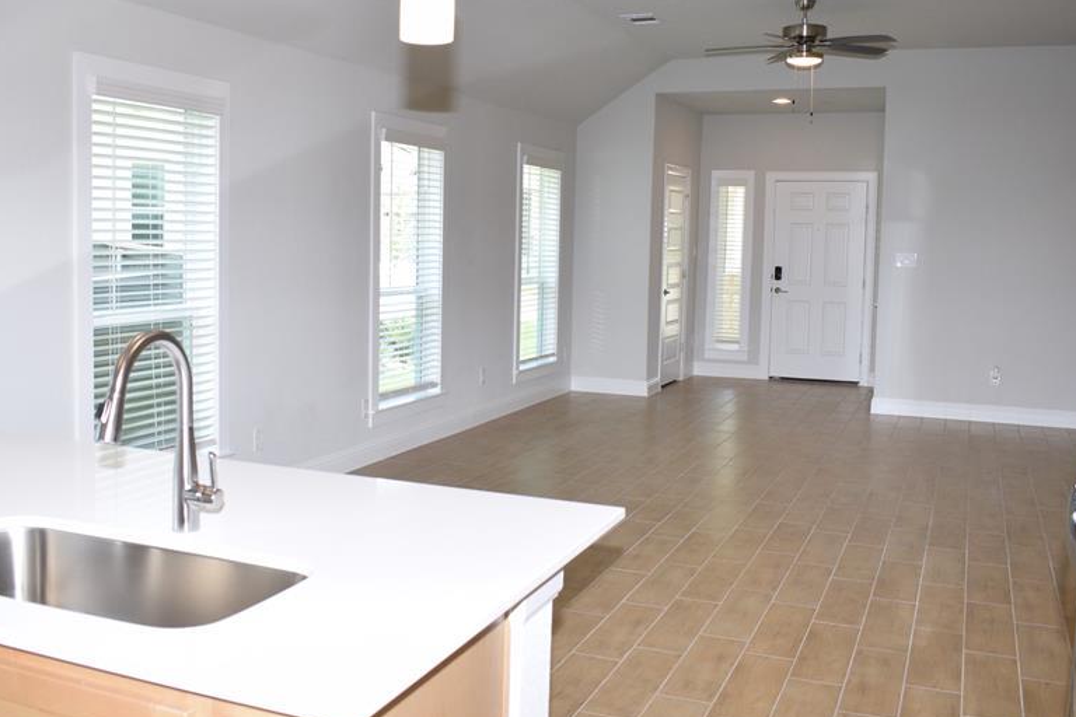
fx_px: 1076
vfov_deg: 36.8
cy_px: 316
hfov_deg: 53.0
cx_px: 465
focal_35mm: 36
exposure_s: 1/100
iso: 400
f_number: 5
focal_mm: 18
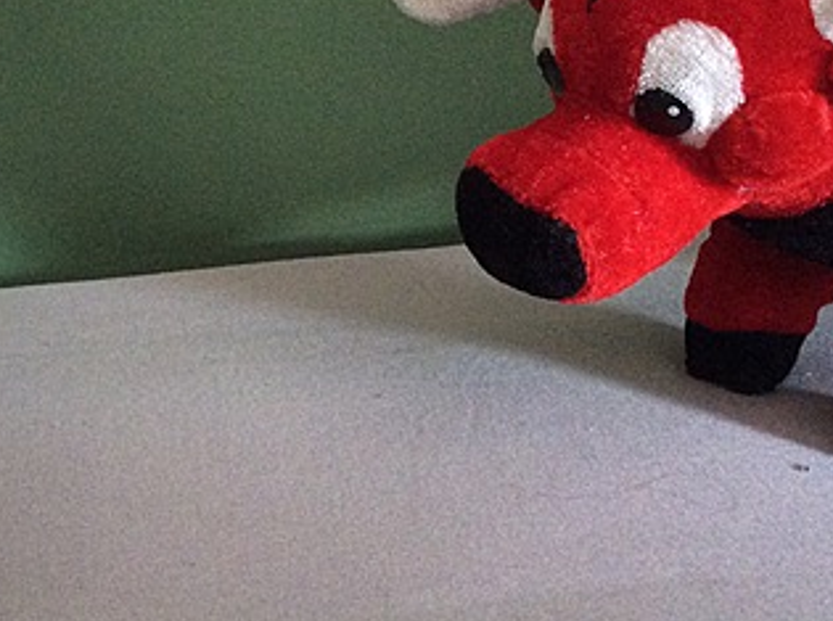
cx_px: 254
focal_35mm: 65
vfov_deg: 22.5
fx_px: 1561
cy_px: 259
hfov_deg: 29.6
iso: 320
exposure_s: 1/15
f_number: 2.4
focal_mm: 3.3
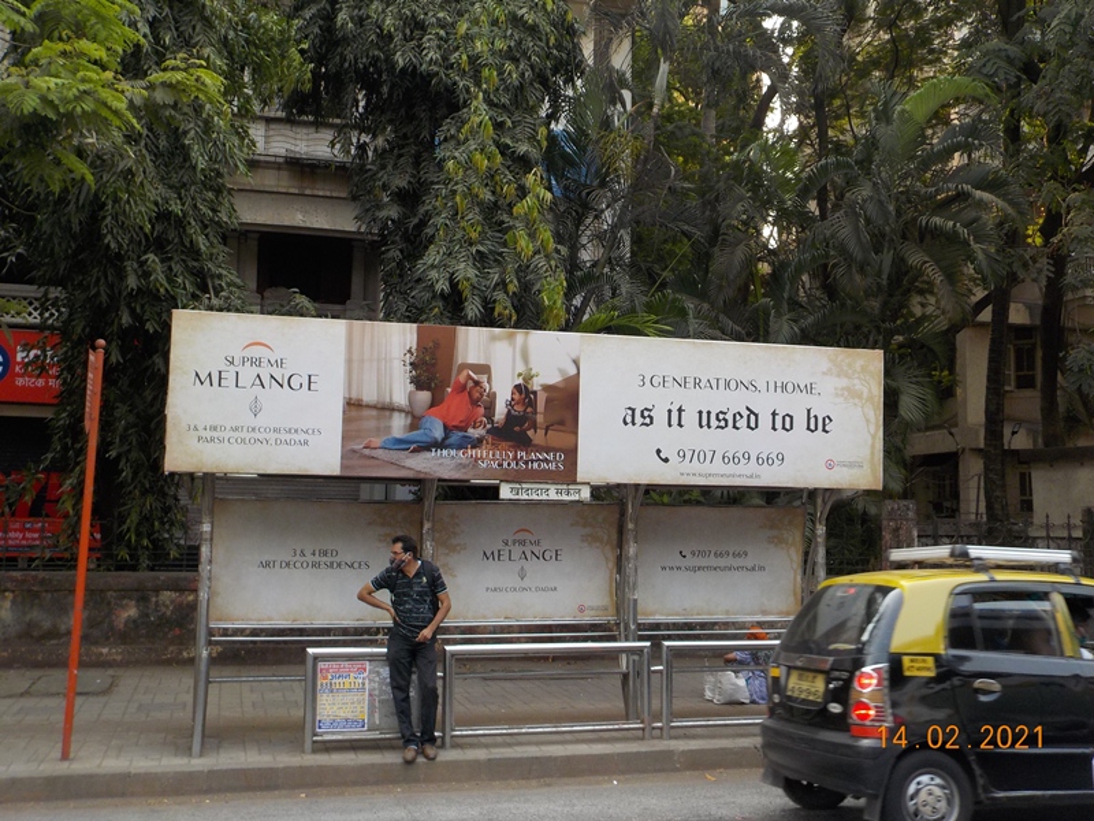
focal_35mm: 38
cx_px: 547
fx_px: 1201
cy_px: 410
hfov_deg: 49.0
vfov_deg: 37.7
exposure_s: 1/160
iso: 125
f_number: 3.7
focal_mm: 5.2
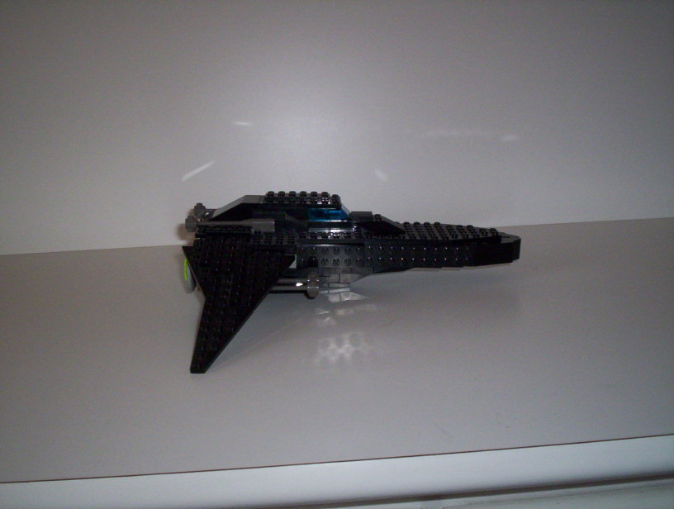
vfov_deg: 37.9
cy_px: 254
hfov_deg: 48.9
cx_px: 337
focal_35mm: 38
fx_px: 742
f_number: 4.5
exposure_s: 1/60
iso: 140
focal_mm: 4.99
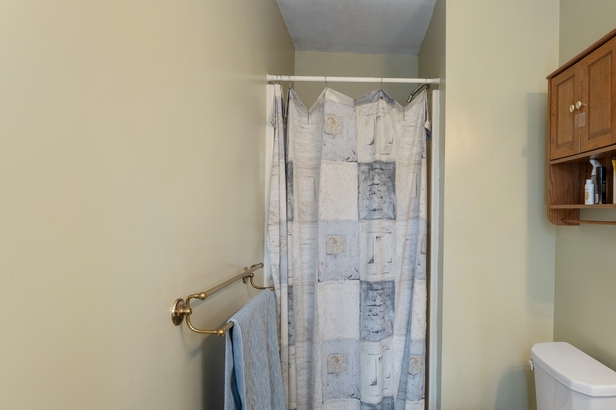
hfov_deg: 75.0
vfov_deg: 55.1
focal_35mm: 23
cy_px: 222
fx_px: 393
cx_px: 384
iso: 800
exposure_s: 1/6
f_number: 8
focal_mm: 14.6
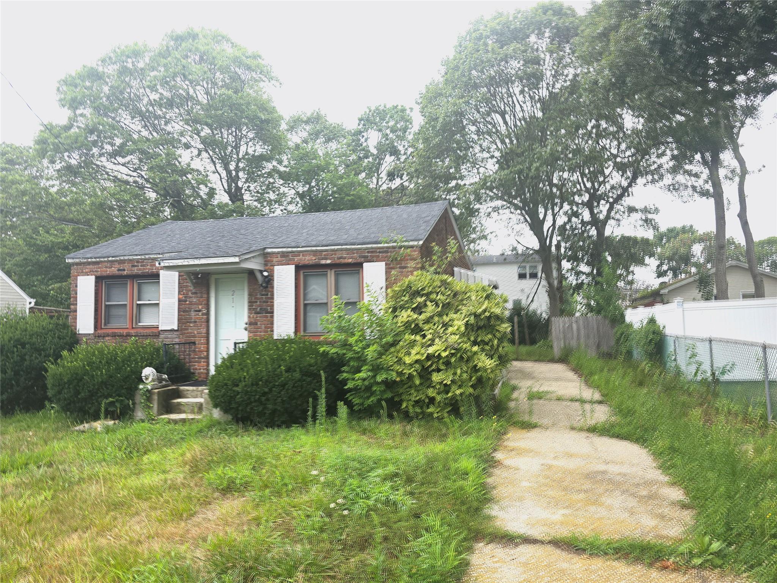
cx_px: 388
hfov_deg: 73.9
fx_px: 516
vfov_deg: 58.9
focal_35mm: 23
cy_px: 292
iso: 12
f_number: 1.7
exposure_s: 1/273
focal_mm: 6.3
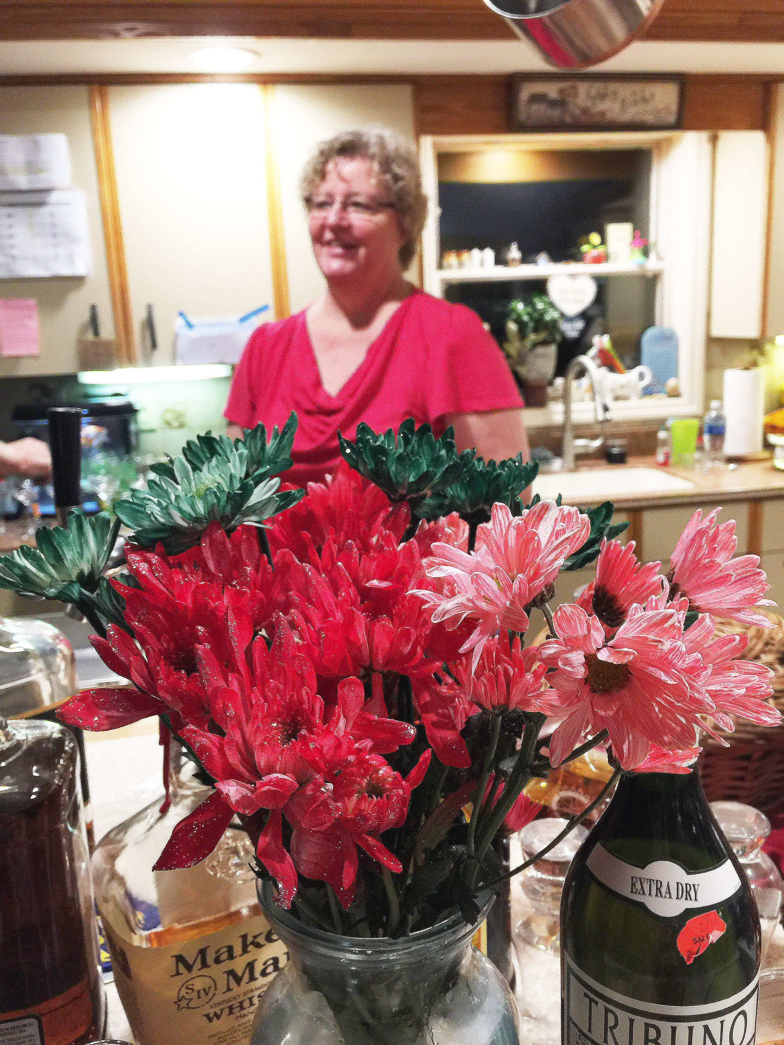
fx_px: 876
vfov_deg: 61.7
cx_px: 392
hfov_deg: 48.2
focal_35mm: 29
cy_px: 522
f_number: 2.2
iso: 50
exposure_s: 1/30
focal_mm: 4.15
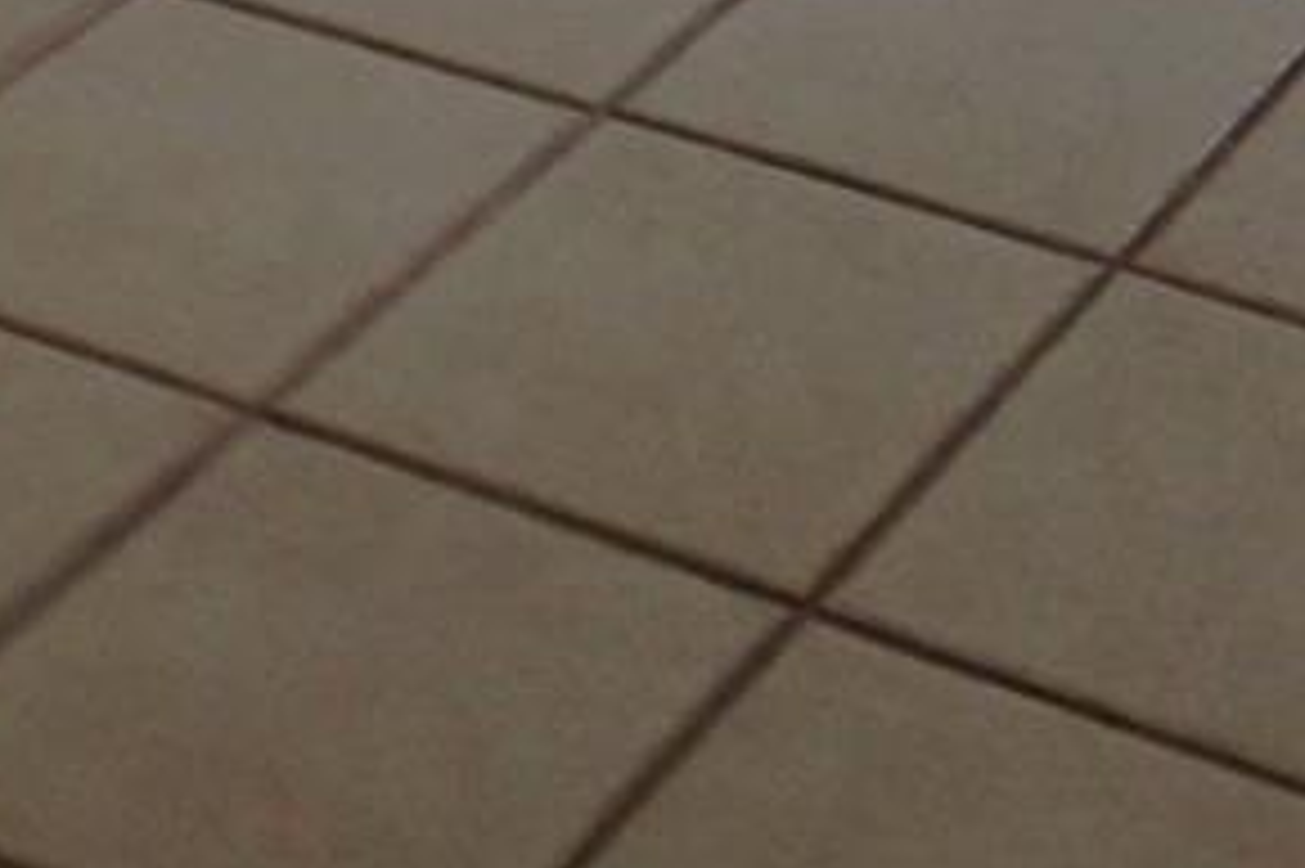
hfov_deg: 14.4
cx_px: 814
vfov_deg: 8.3
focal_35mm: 142
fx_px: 5144
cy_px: -1610
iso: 50
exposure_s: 1/40
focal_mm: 4.12
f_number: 2.4
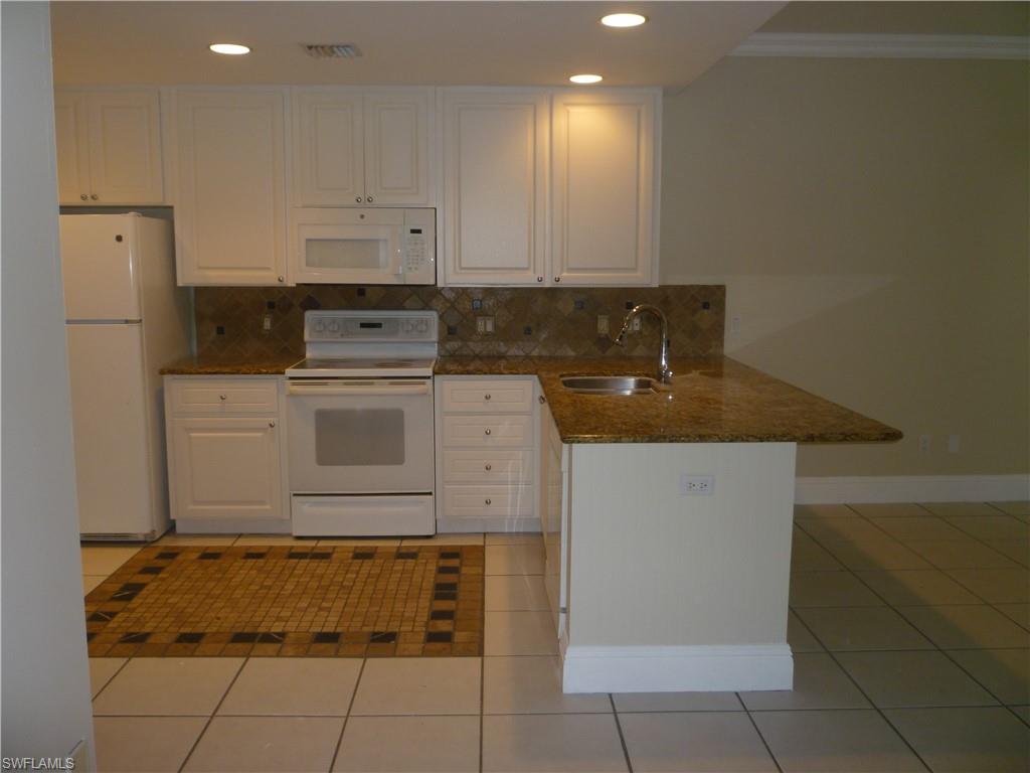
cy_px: 386
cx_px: 515
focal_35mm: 29
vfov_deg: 48.2
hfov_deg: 61.7
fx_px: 863
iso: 125
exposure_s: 1/30
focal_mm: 5.2
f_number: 3.3
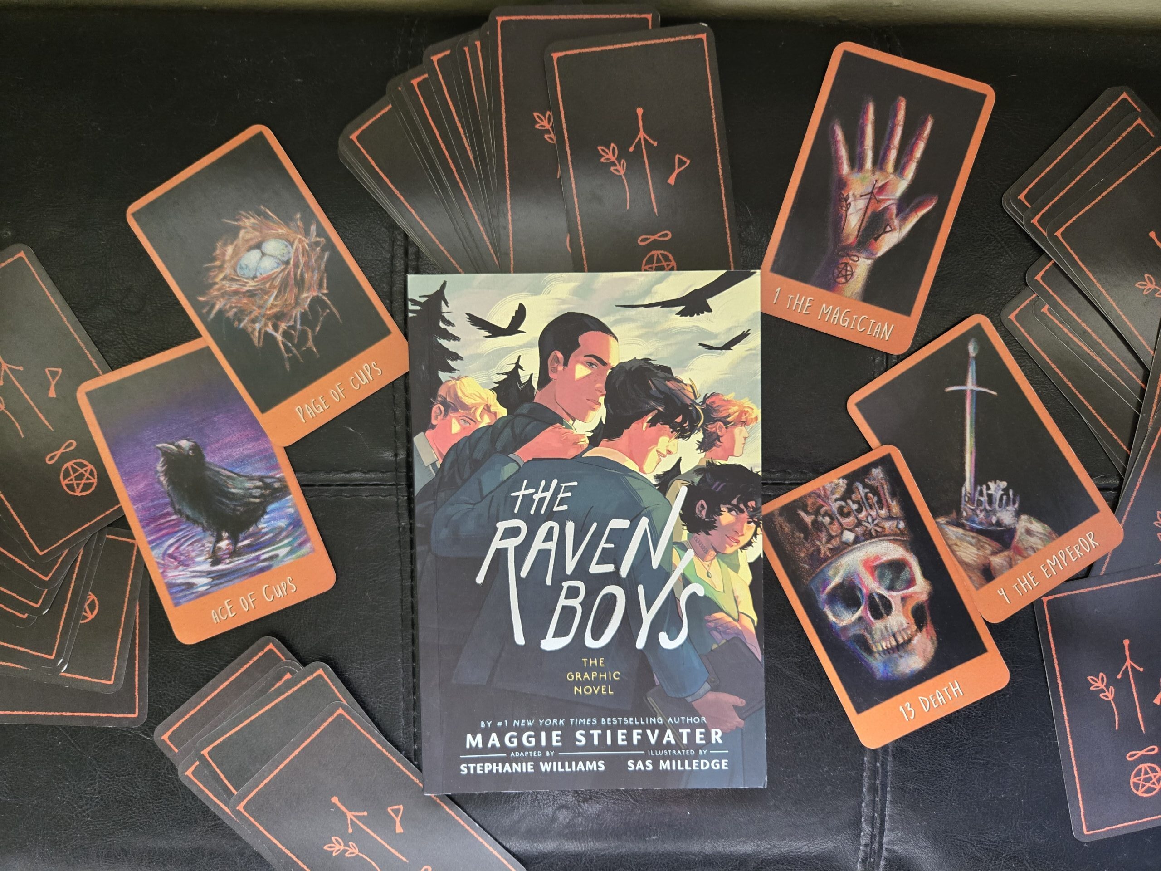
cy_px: 436
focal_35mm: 23
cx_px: 580
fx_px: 771
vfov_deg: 58.9
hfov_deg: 73.9
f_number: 1.8
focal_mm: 5.4
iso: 500
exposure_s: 1/60
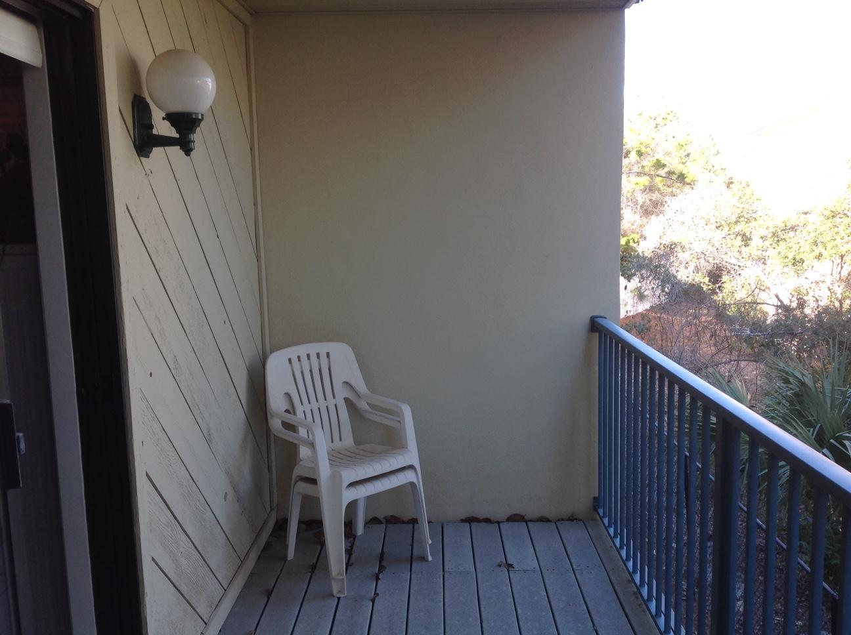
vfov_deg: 40.6
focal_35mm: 35
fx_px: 859
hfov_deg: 52.7
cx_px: 426
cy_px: 318
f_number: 2.4
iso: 50
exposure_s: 1/123
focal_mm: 4.28
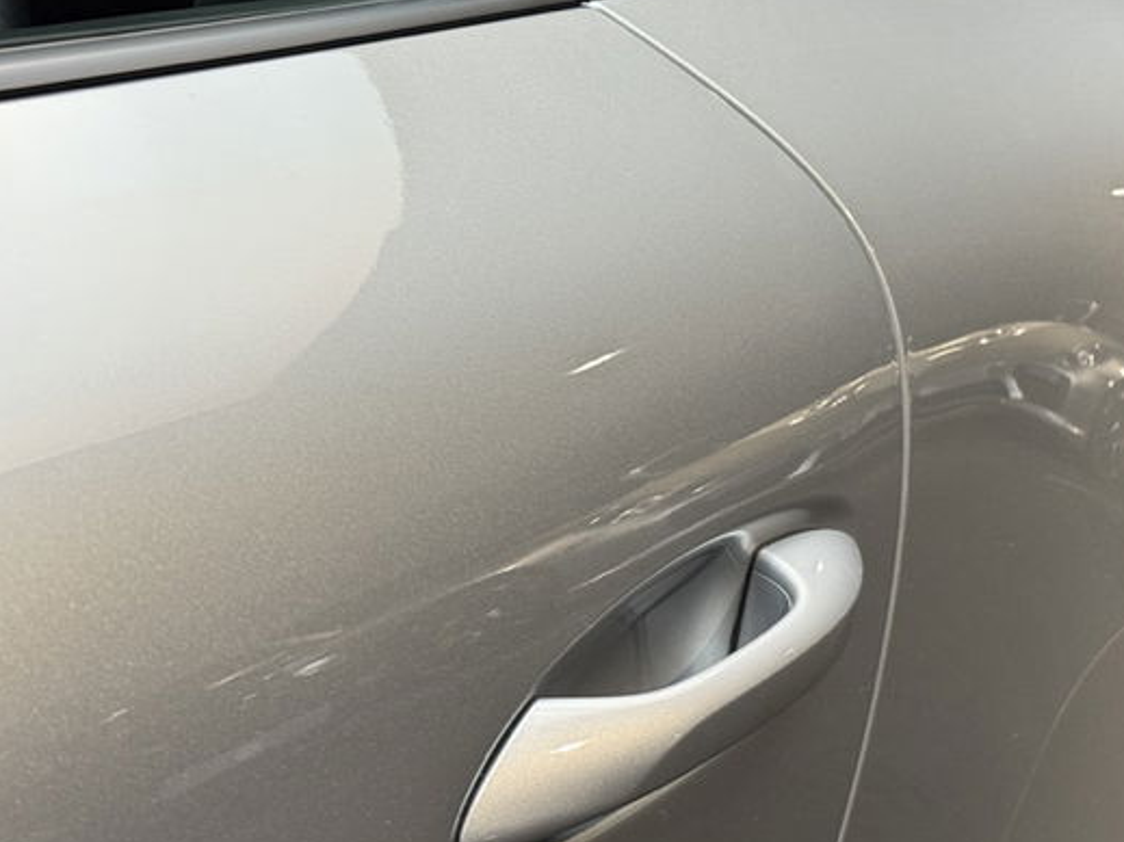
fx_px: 2305
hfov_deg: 27.1
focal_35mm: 71
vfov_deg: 20.7
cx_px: 810
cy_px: 439
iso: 80
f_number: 1.78
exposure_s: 1/50
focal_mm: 6.76
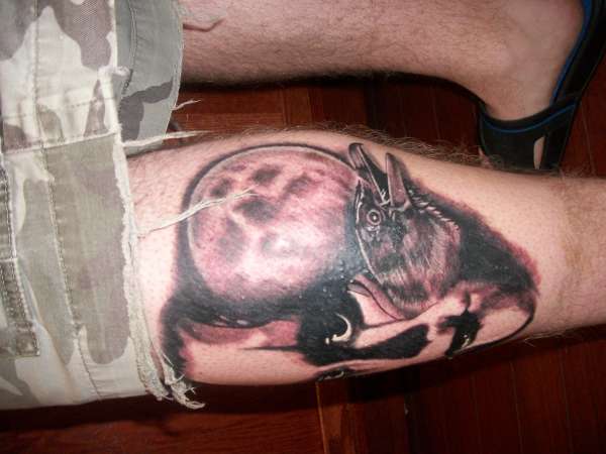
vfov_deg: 44.2
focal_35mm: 32
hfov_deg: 56.8
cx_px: 303
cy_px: 227
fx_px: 560
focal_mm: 5.7
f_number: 2.9
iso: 250
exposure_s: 1/500
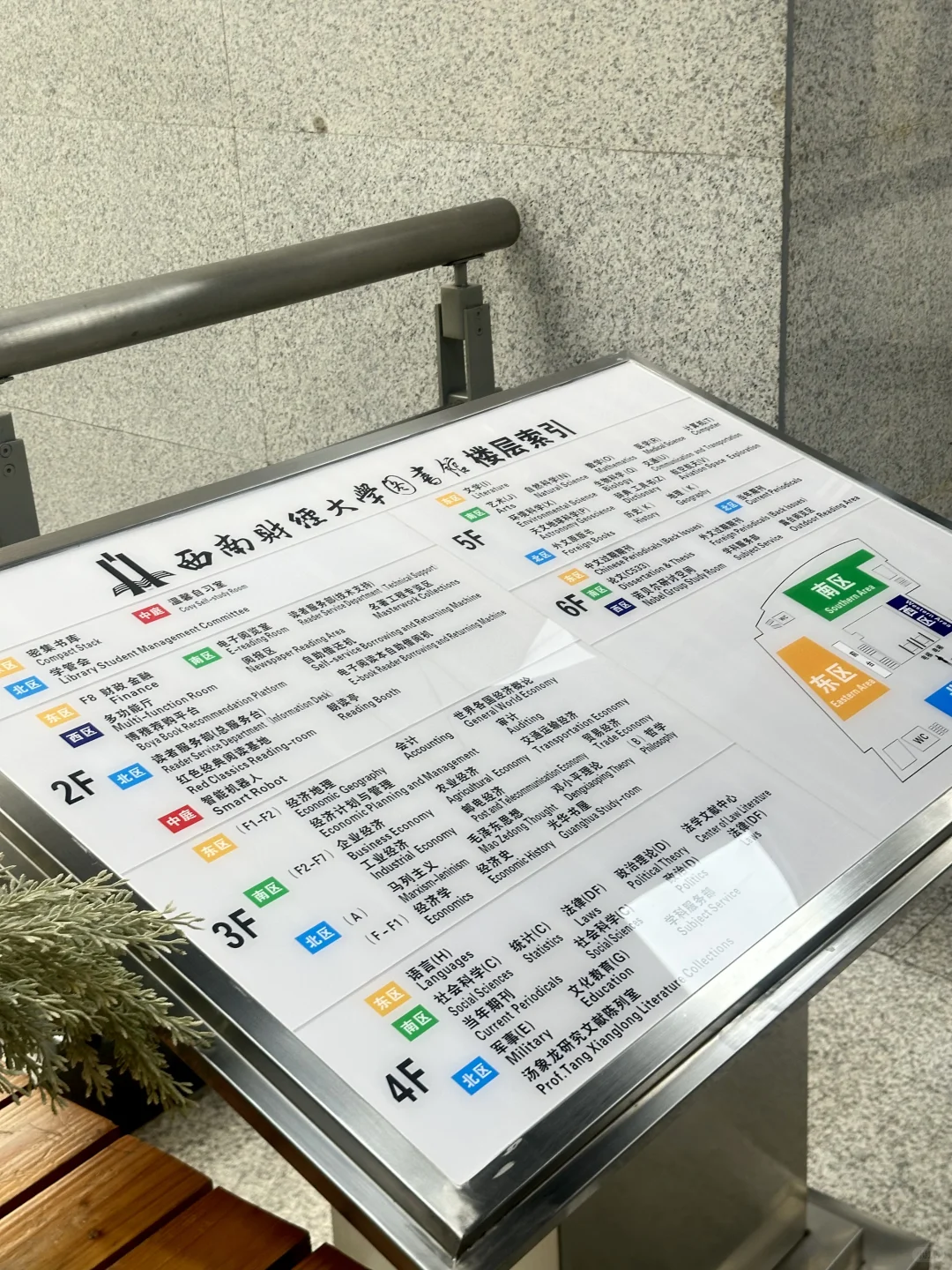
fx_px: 1760
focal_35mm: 48
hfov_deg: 30.3
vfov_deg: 39.7
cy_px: 635
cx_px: 476
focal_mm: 6.86
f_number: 1.78
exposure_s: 1/87
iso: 80
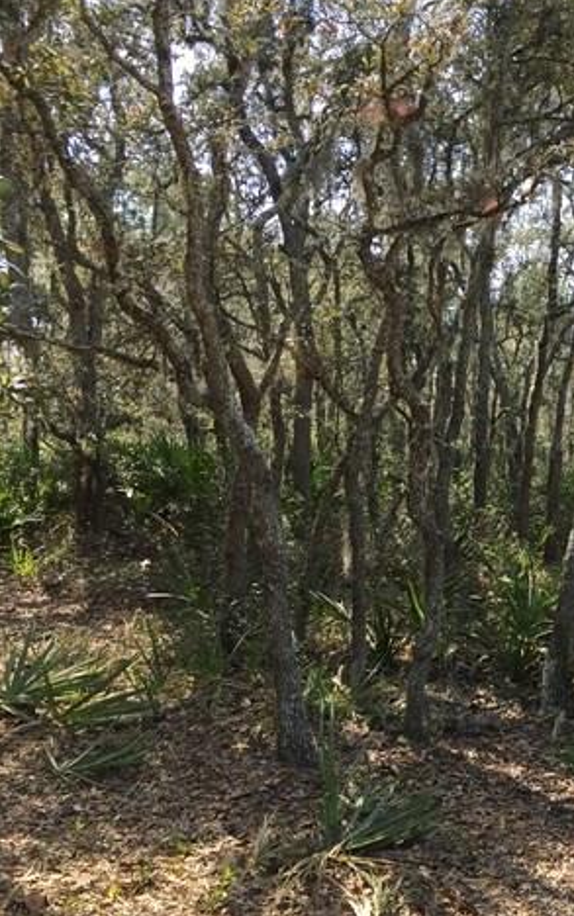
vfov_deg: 47.2
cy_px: 450
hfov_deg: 28.4
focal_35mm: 42
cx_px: 592
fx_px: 1050
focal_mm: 4.15
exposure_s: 1/356
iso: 32
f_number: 2.2
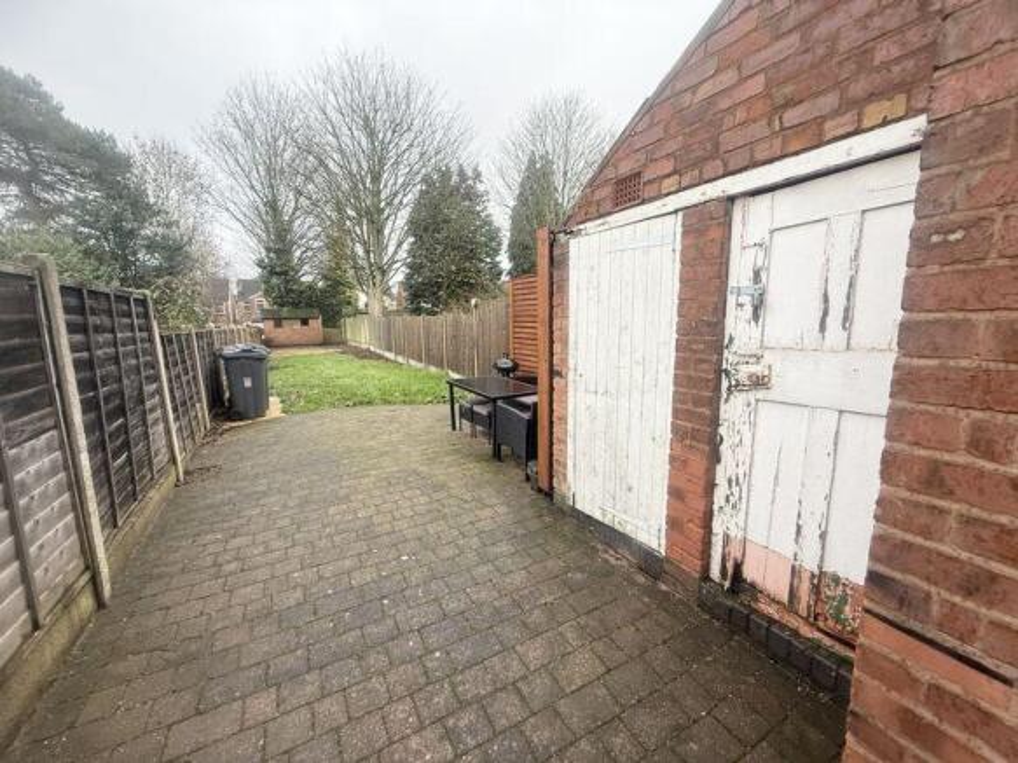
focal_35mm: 14
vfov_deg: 85.7
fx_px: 412
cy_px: 382
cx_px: 509
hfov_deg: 102.1
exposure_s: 1/99
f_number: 2.2
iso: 160
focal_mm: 2.22
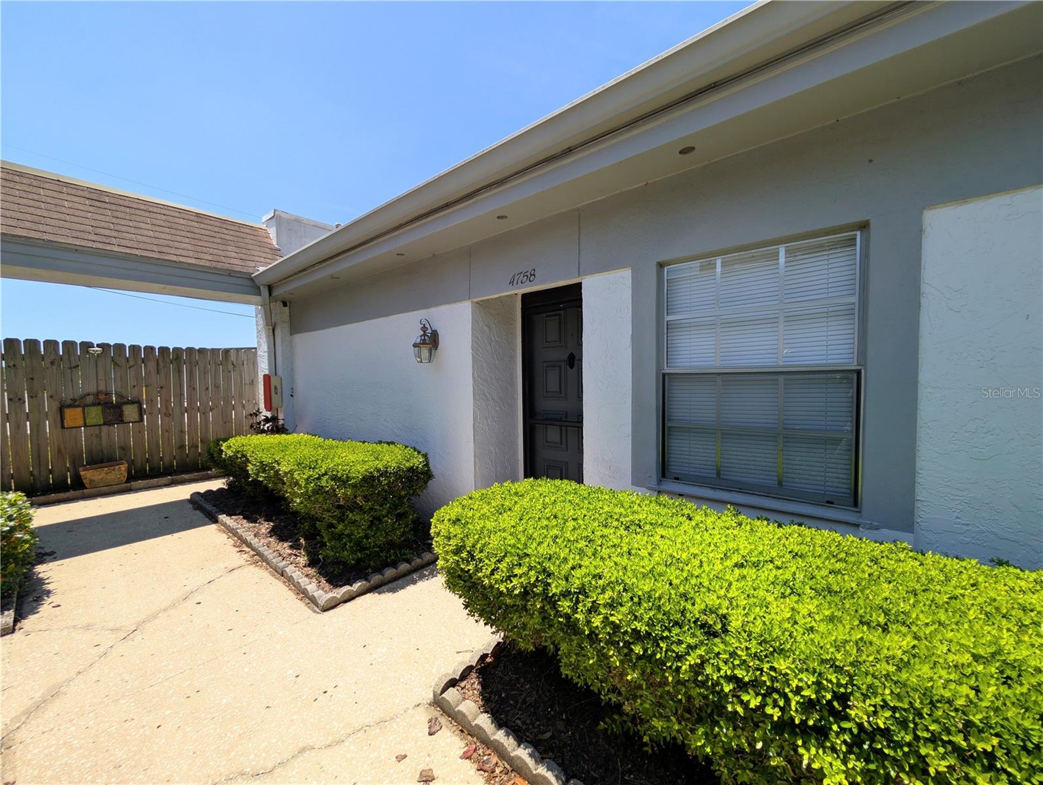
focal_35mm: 12
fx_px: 362
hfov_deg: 110.5
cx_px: 522
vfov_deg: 94.6
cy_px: 392
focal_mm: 2.02
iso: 55
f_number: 1.7
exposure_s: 1/3155
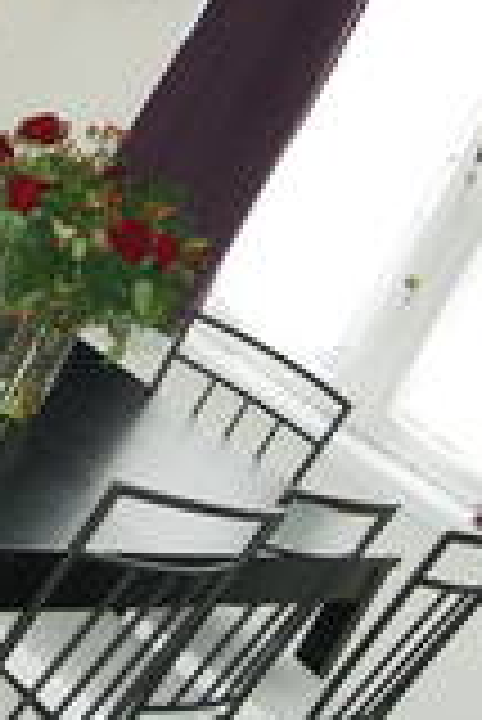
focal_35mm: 84
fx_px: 1683
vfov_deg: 24.0
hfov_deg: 15.8
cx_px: -77
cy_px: 198
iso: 160
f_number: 2.7
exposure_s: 1/125
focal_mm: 6
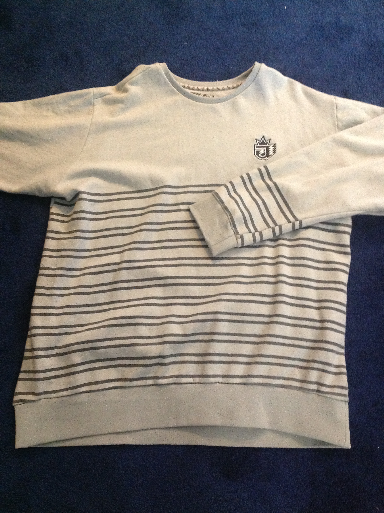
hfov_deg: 40.6
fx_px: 519
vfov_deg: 52.7
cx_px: 192
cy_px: 256
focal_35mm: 35
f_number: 2.4
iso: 500
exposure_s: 1/15
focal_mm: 4.28
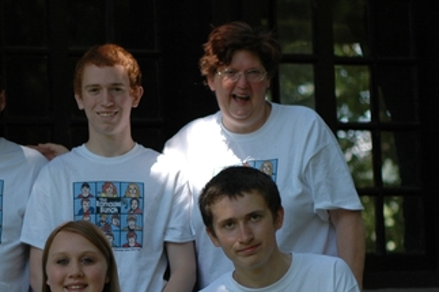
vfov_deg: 8.2
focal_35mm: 167
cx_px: -5
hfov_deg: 12.2
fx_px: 2035
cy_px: 260
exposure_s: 1/1000
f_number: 2.8
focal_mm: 50
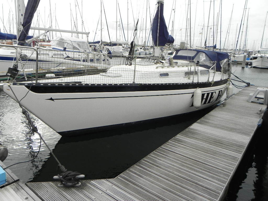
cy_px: 100
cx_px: 134
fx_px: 201
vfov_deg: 53.1
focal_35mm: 26
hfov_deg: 67.3
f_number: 5.6
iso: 160
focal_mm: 4.6
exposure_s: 1/226
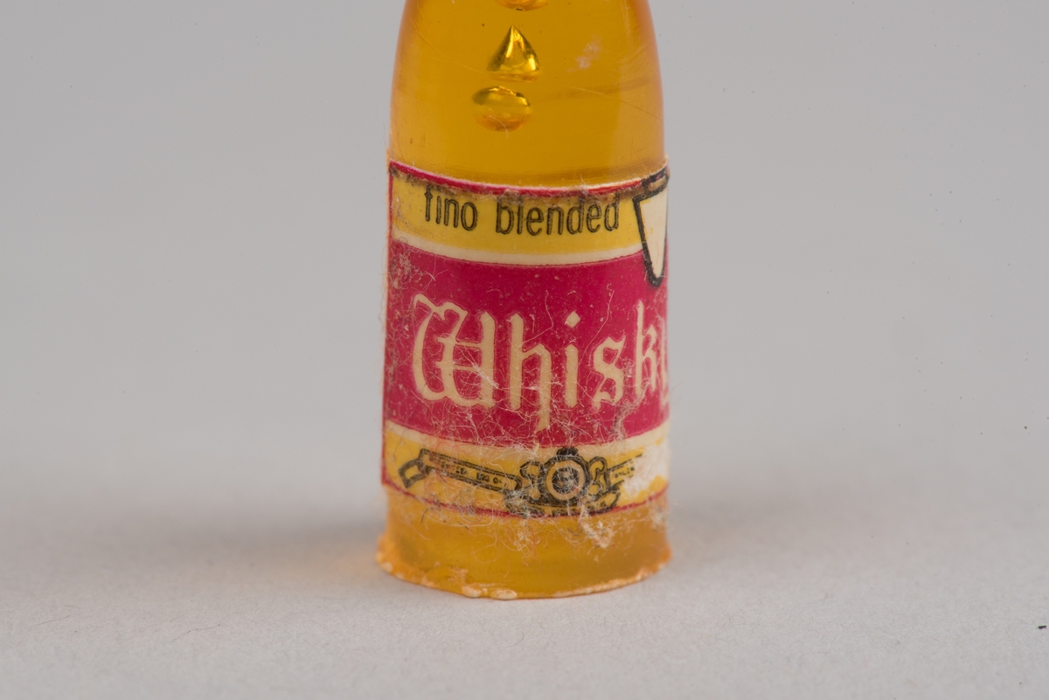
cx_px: 524
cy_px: 350
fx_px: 3061
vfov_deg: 13.1
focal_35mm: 105
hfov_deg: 19.4
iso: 400
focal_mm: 105
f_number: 25
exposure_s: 1/160
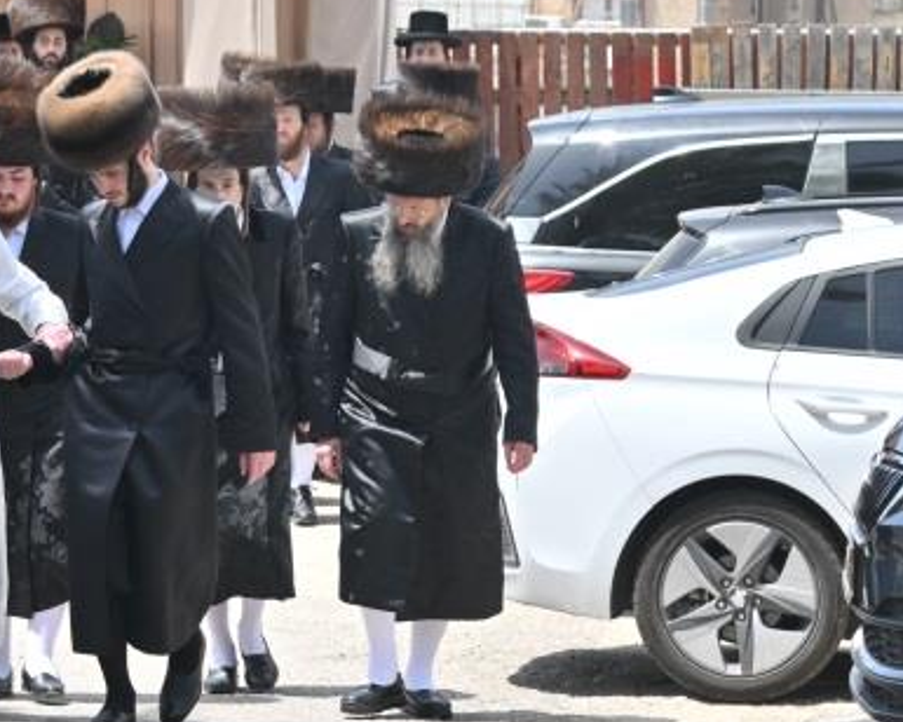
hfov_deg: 8.8
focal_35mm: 217
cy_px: 349
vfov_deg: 7.1
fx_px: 5799
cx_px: -138
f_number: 6.3
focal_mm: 58
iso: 50
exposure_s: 1/200
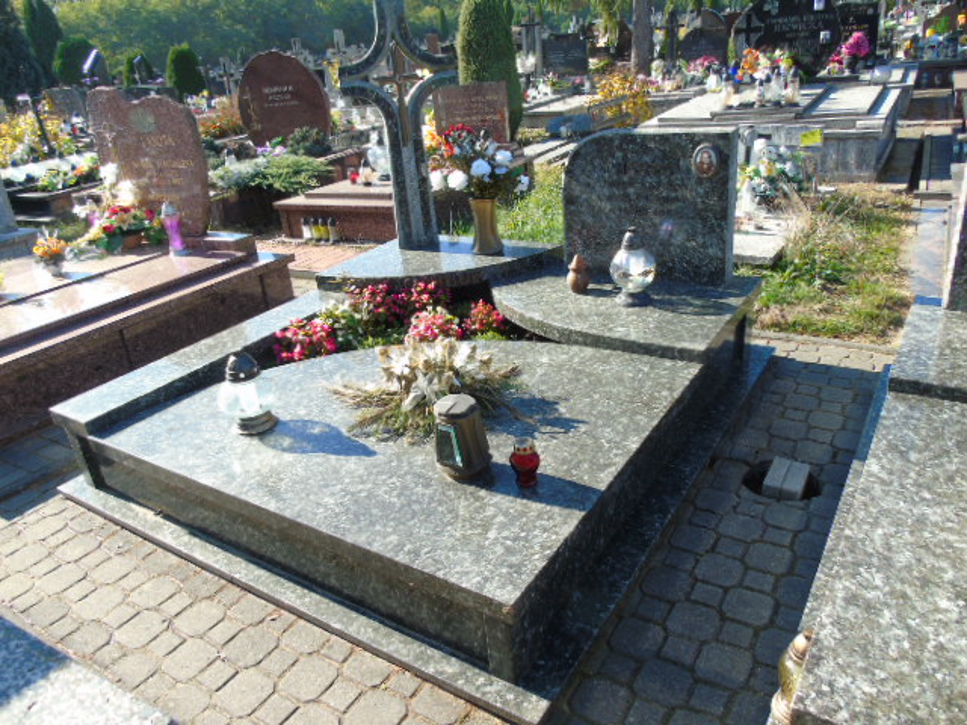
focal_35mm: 25
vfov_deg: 54.9
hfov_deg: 69.4
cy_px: 362
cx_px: 484
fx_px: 698
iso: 80
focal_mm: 4.4
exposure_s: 1/250
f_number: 3.4
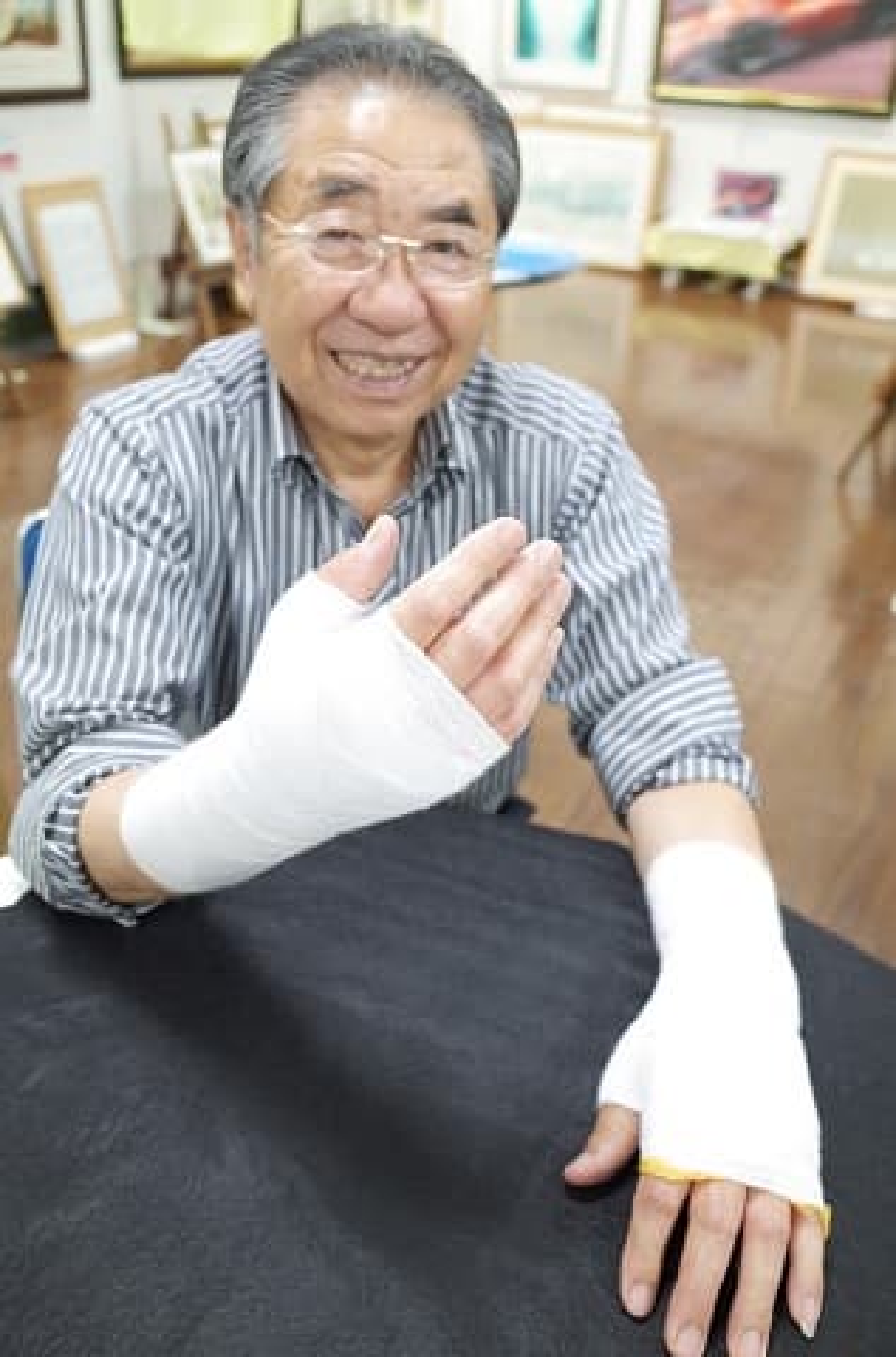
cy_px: 678
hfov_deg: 59.2
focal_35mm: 21
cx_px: 448
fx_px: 789
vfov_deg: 81.4
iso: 280
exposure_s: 1/40
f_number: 2.8
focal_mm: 13.7
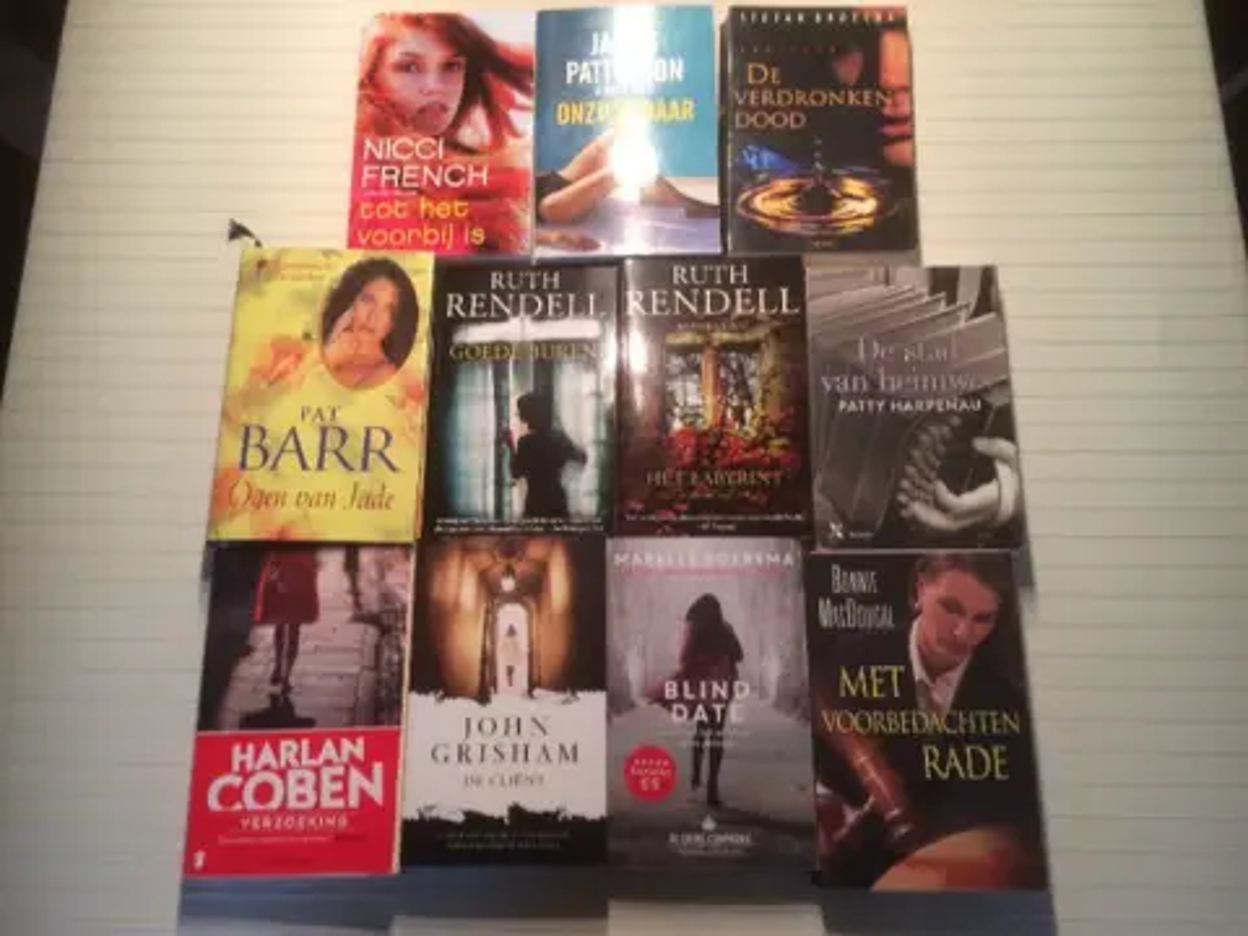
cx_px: 624
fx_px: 1046
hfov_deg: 61.7
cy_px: 468
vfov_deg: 48.2
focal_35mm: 29
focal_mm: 4.15
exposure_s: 1/33
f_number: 2.2
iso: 125
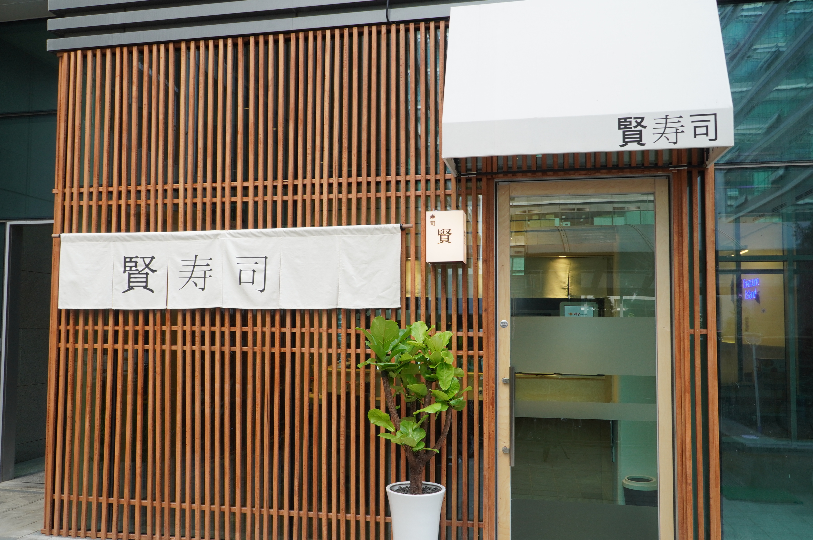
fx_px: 654
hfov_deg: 63.7
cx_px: 387
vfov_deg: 44.9
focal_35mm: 29
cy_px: 285
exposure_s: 1/30
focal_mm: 18
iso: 200
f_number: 10
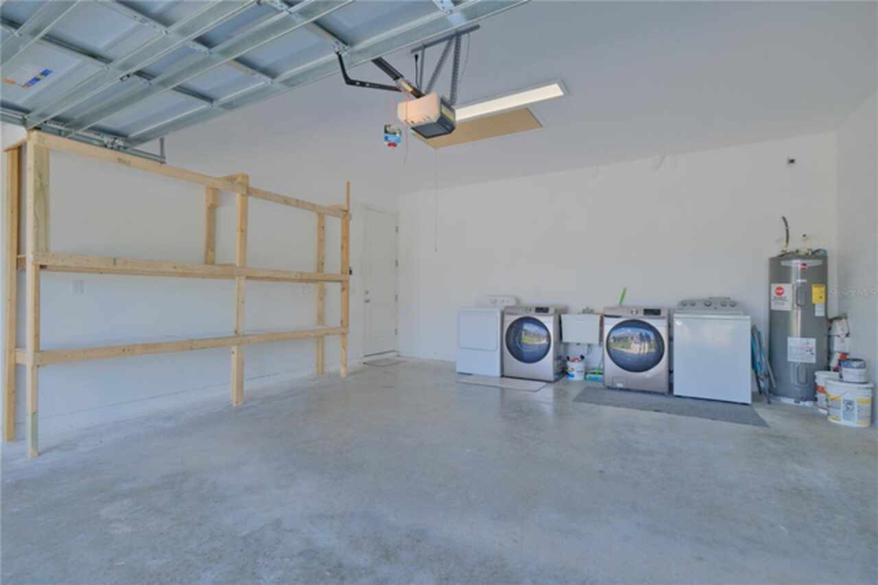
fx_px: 390
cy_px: 292
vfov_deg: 73.7
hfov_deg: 96.8
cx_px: 439
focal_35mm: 16
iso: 640
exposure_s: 1/250
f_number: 5.6
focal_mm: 10.4
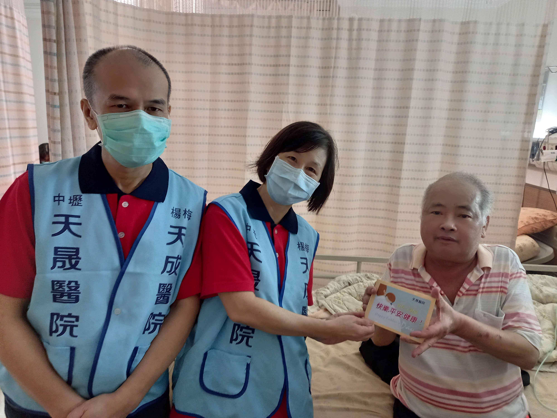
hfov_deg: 69.4
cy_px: 209
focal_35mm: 25
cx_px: 278
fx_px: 402
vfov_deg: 54.9
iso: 320
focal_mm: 4.6
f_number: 2
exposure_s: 1/23
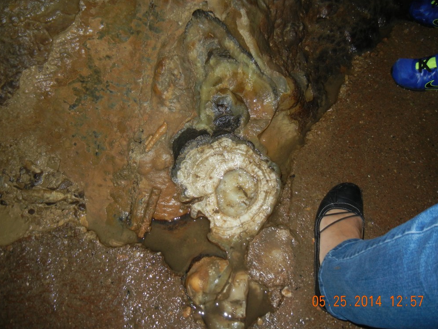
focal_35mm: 31
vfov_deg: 45.4
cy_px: 166
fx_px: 392
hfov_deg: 58.3
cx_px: 225
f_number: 3.5
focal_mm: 5.4
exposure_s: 1/30
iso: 200
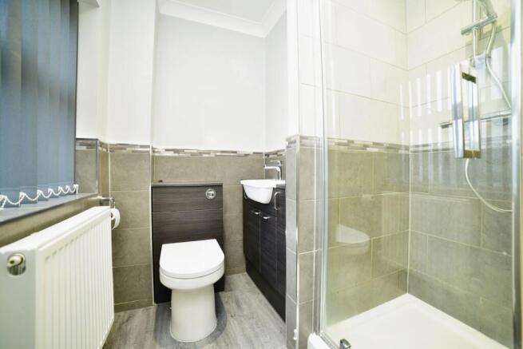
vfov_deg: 81.2
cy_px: 174
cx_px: 262
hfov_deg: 104.2
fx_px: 203
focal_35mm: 14
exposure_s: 1/3
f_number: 8
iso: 100
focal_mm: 14
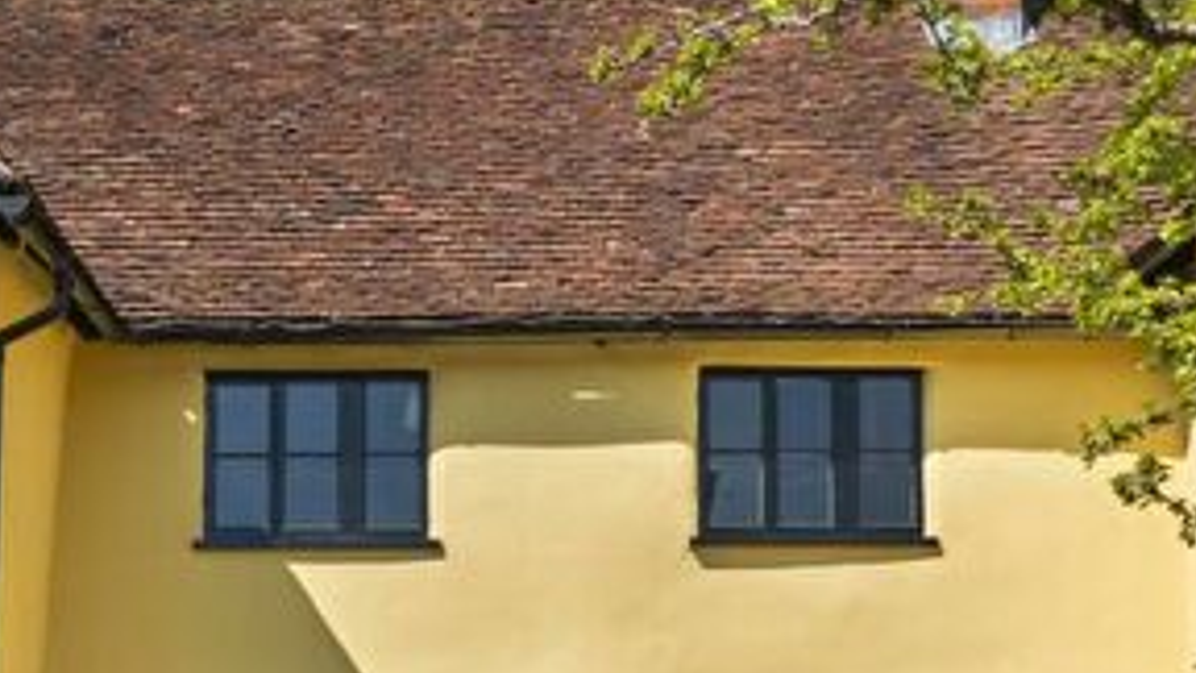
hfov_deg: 39.2
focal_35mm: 52
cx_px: 403
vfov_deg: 21.2
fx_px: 1658
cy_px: 820
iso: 320
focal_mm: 20.5
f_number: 8
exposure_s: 1/250
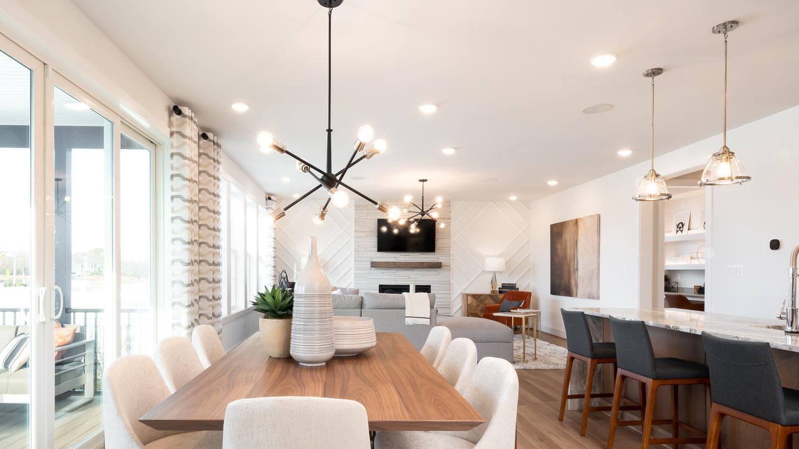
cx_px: 348
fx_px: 482
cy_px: 266
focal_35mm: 23
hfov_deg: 79.0
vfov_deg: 49.7
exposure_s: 1/160
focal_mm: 15.5
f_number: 14
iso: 800
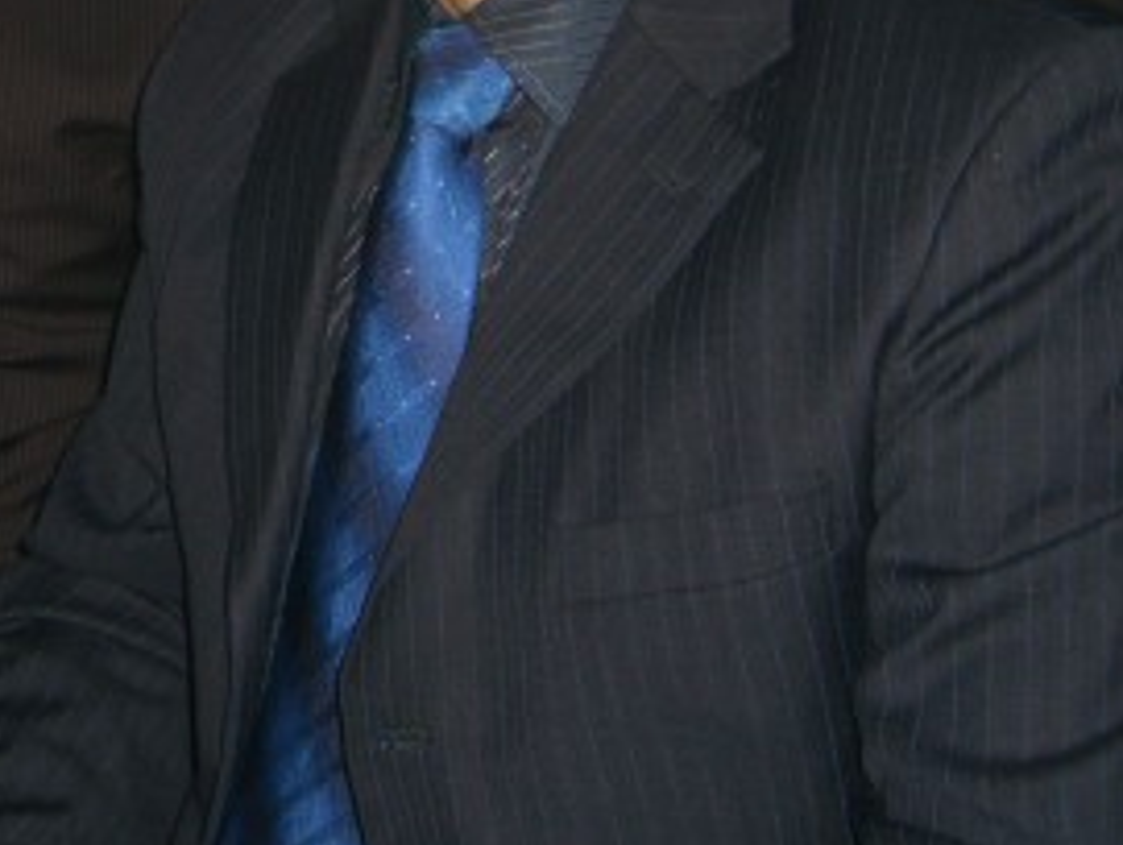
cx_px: 95
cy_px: -41
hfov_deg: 22.6
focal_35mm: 84
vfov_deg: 17.1
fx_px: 2729
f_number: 2.8
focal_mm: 7.9
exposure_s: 1/60
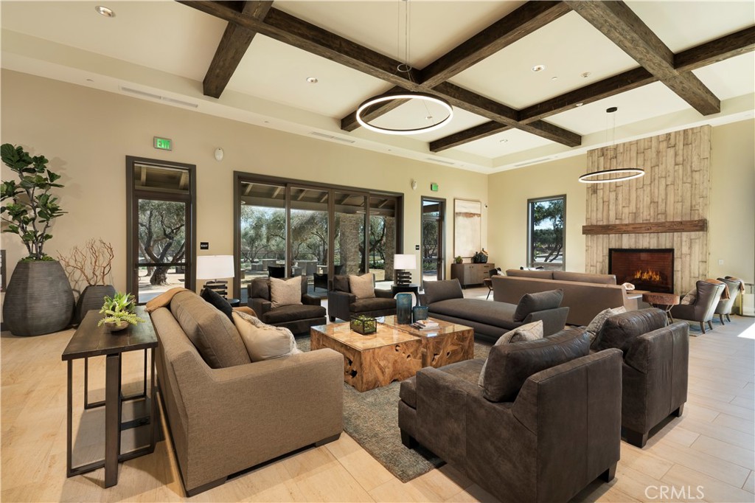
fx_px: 335
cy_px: 252
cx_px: 378
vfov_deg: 73.7
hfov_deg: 96.8
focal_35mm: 16
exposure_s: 1/10
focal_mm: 16
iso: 500
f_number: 11
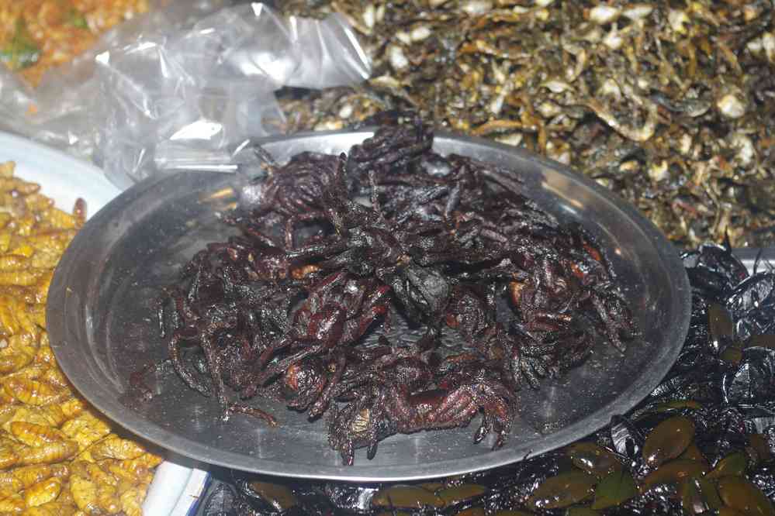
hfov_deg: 27.0
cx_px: 388
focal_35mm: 75
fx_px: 1614
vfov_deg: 18.2
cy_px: 258
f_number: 7.1
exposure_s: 1/100
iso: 400
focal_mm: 50
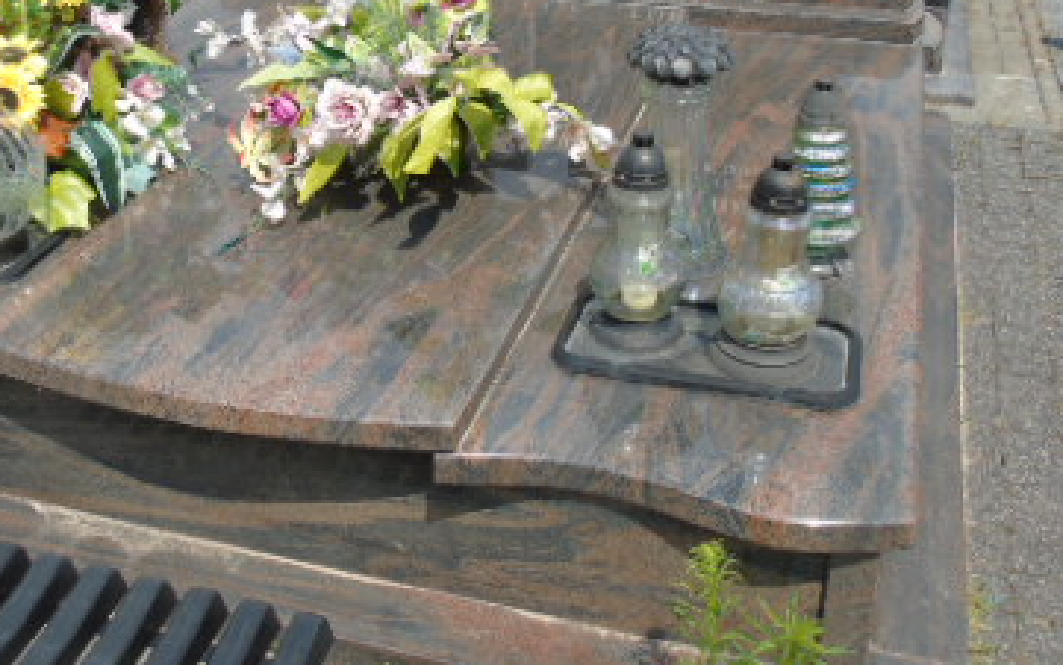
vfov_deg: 27.1
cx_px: 406
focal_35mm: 47
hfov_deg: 42.3
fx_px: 1362
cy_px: 168
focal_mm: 4.4
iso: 80
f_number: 3.4
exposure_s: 1/1000
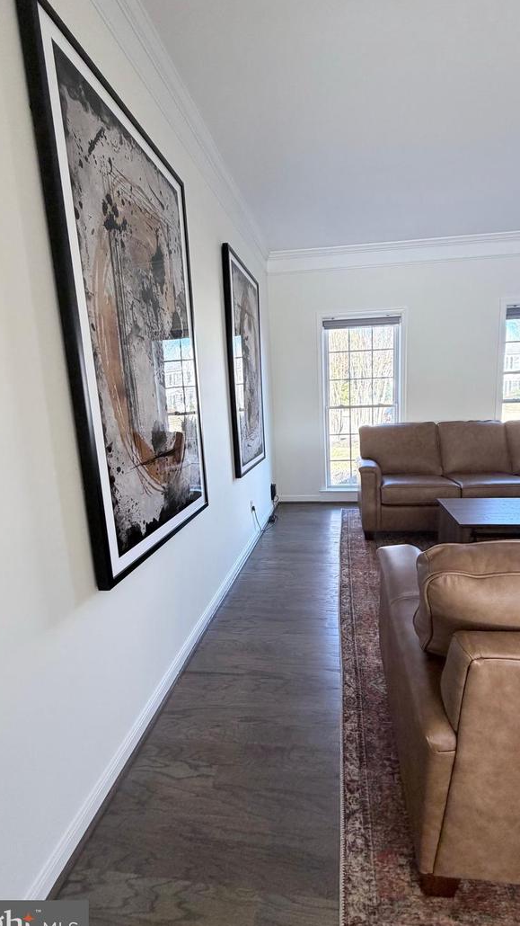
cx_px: 295
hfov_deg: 66.8
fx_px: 392
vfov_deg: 99.4
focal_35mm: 16
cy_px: 467
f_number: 2.2
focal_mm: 2.22
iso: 160
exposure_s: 1/60
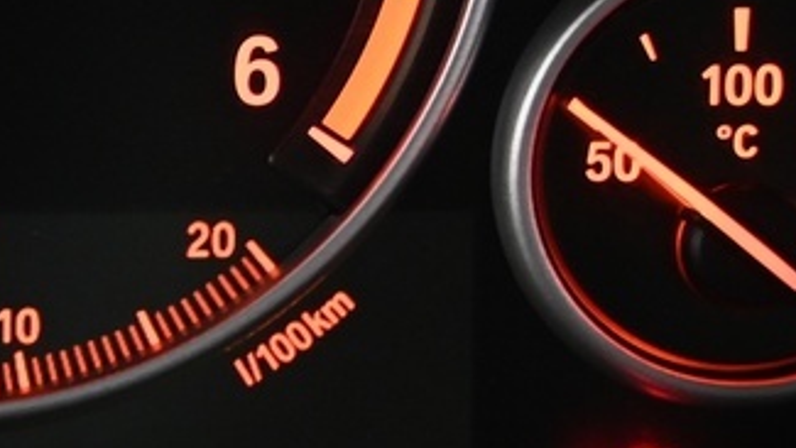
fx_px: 4856
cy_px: 76
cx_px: -779
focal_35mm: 230
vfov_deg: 5.3
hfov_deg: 8.9
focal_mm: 44
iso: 2000
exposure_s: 1/15
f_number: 4
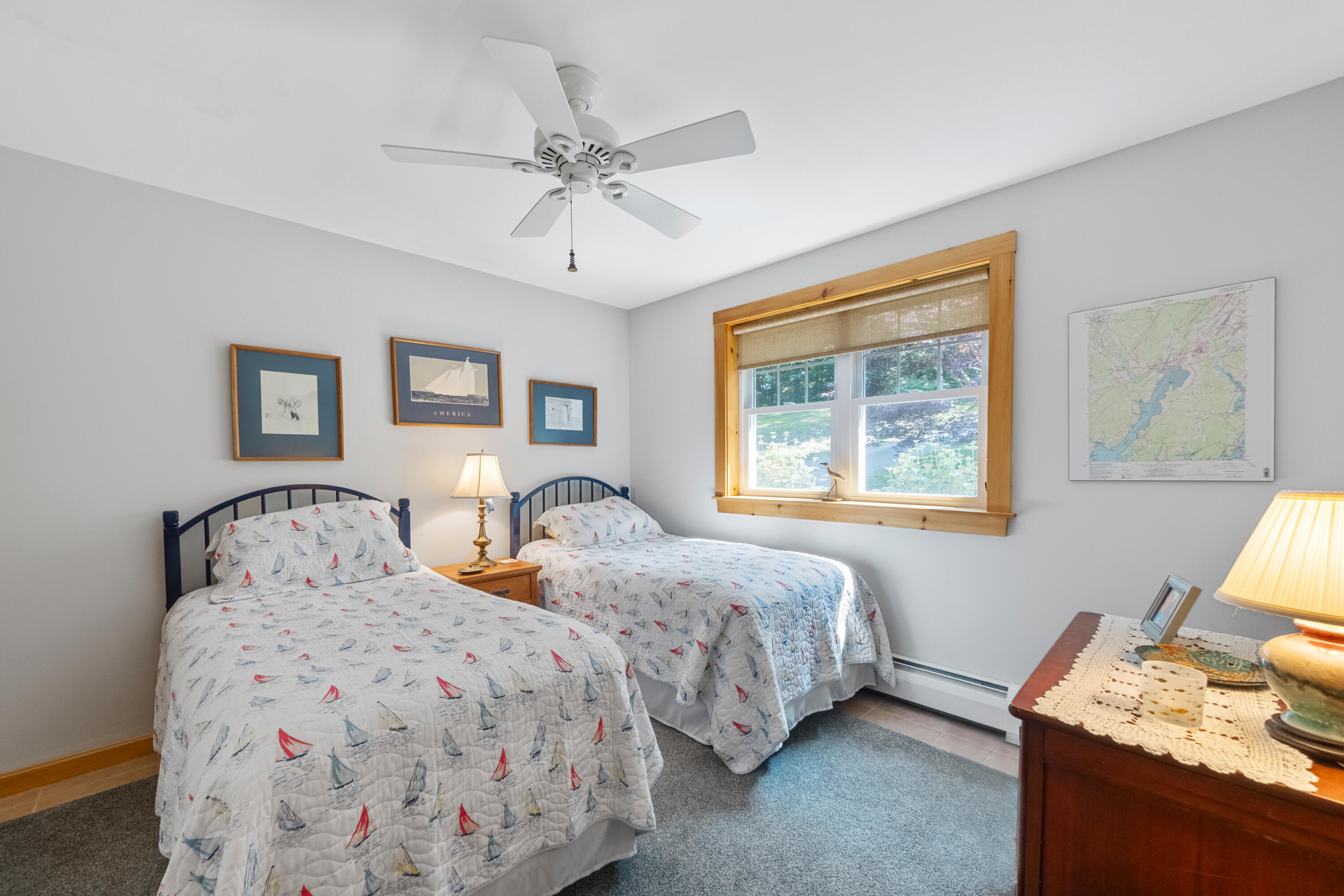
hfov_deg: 108.3
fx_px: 485
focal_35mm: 13
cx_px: 672
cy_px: 448
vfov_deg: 85.4
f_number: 8
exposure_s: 1/2
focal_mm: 8.9
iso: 640
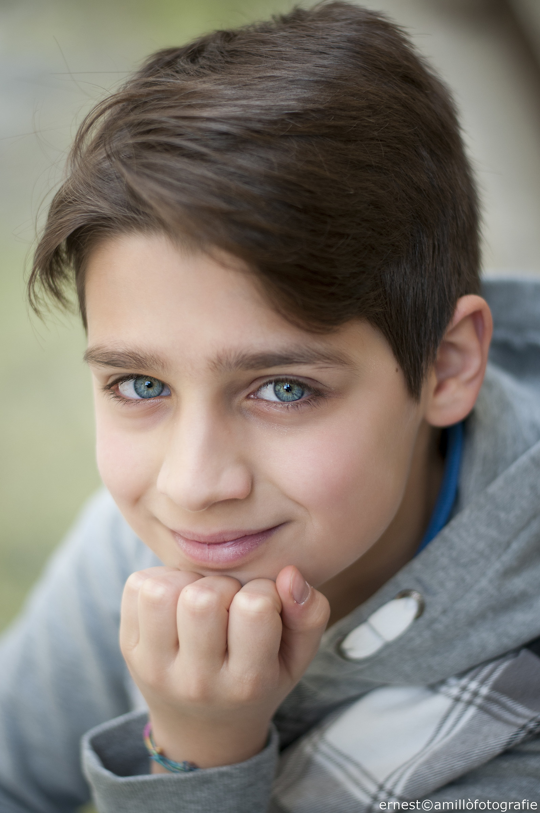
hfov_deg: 18.1
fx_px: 1692
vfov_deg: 27.0
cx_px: 270
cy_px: 406
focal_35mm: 75
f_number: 1.8
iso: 200
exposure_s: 1/800
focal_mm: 50
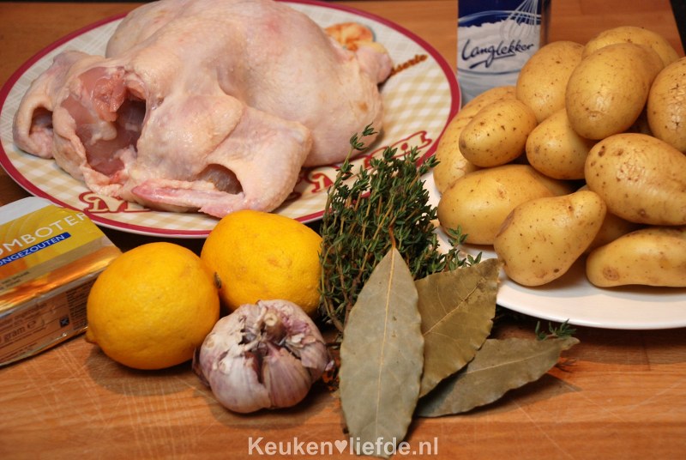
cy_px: 230
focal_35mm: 87
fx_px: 1660
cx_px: 343
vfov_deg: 15.8
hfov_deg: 23.3
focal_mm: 58
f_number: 5.3
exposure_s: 1/50
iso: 400
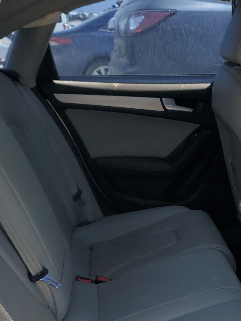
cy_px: 231
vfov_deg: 34.4
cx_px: 168
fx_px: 511
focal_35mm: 55
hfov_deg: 26.4
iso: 50
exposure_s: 1/1667
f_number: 1.5
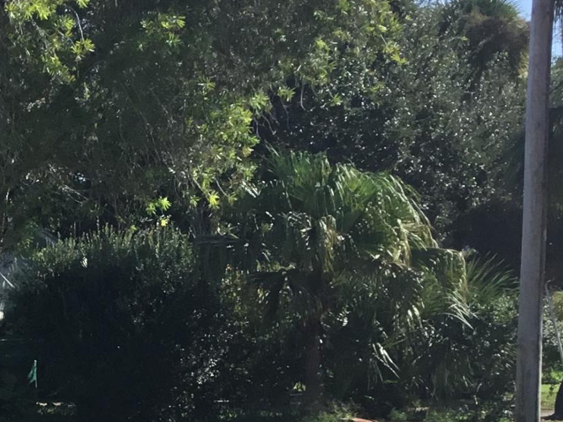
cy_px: 421
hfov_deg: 16.9
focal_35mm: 110
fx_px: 1789
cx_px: -160
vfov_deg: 13.3
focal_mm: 3.3
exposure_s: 1/1072
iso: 25
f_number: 2.4
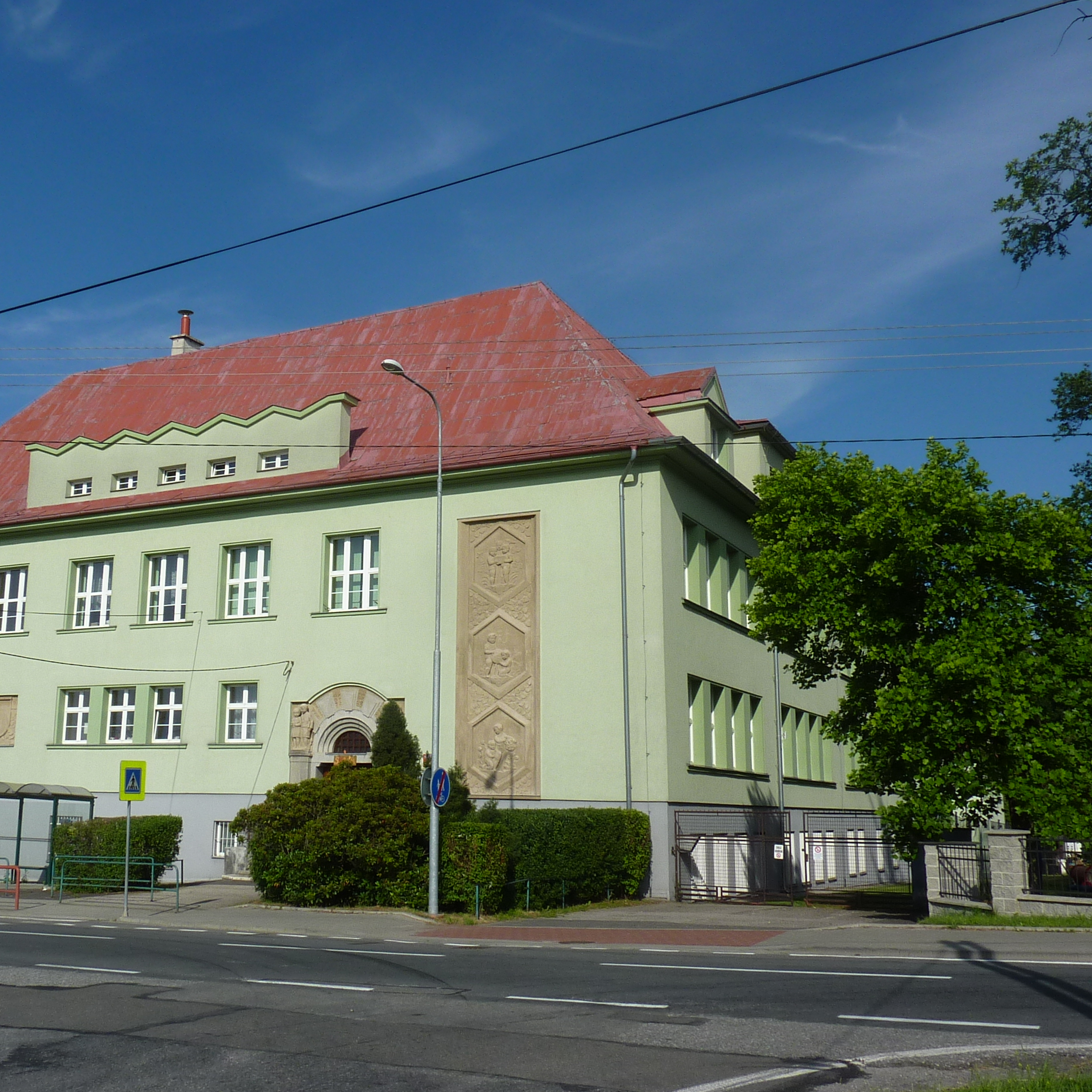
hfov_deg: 47.8
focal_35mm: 34
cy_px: 545
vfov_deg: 48.5
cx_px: 383
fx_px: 1213
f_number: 5.6
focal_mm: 4.1
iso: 80
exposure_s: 1/500
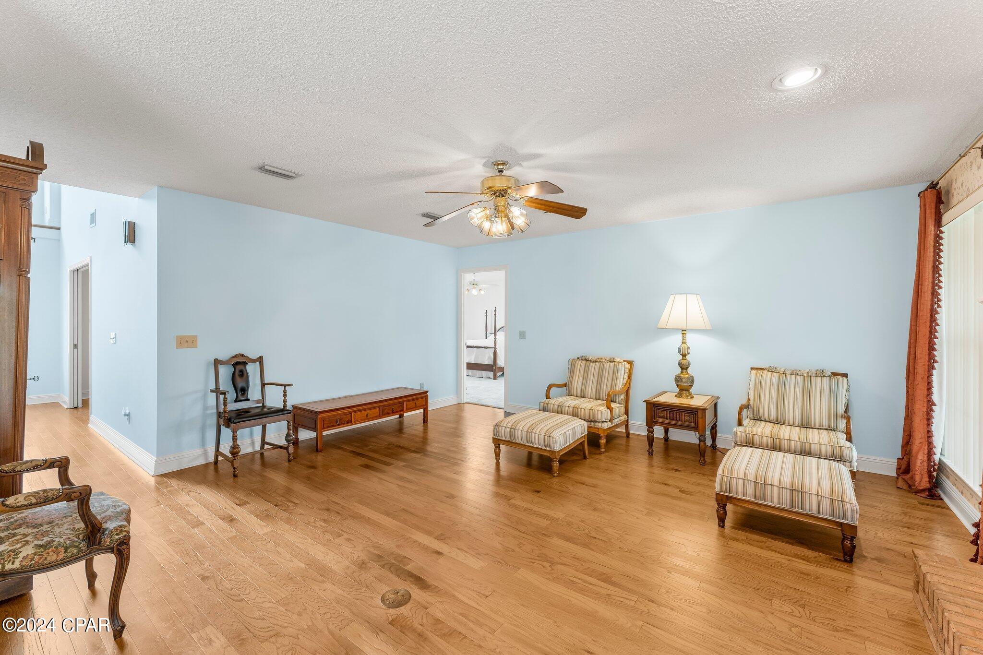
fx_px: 382
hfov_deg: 104.3
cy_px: 328
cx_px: 492
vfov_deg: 81.2
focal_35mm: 14
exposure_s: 1/15
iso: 320
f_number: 9
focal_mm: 14
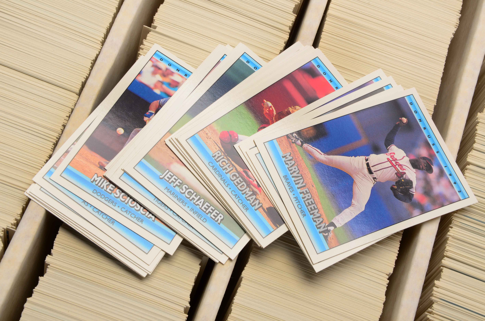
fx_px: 1049
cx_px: 242
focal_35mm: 78
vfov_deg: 17.4
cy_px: 160
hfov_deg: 26.0
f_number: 20
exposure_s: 1/160
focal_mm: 52
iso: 200
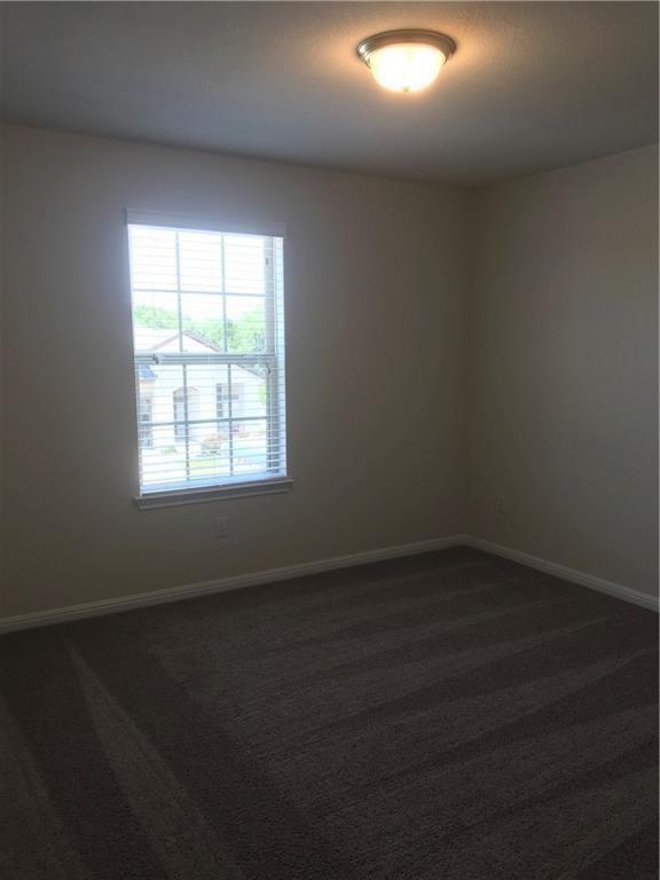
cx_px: 330
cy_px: 440
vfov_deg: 63.4
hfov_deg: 49.7
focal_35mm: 28
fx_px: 712
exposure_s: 1/60
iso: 20
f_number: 1.8
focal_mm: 3.99
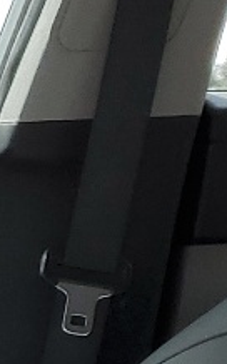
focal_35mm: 202
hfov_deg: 5.9
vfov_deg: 9.7
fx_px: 2002
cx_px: -507
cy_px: 706
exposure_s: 1/1429
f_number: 1.5
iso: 50
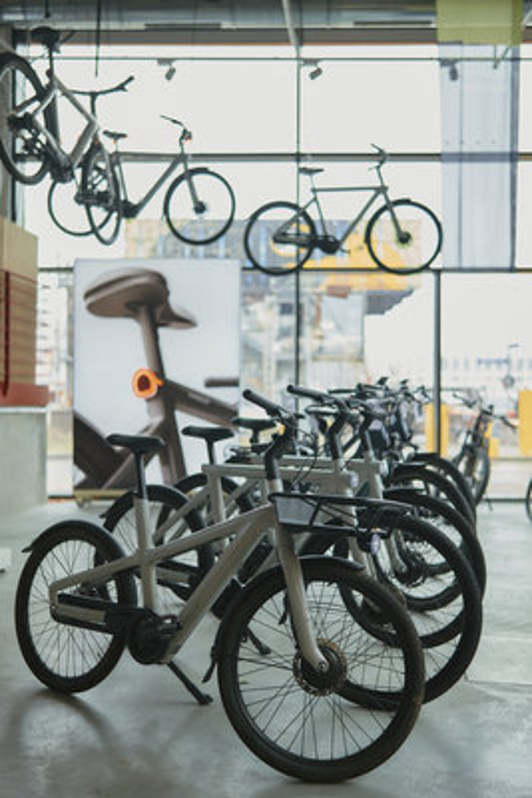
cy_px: 399
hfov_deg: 37.9
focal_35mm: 35
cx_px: 266
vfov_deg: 54.4
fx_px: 775
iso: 800
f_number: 1.4
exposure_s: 1/800
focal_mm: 35
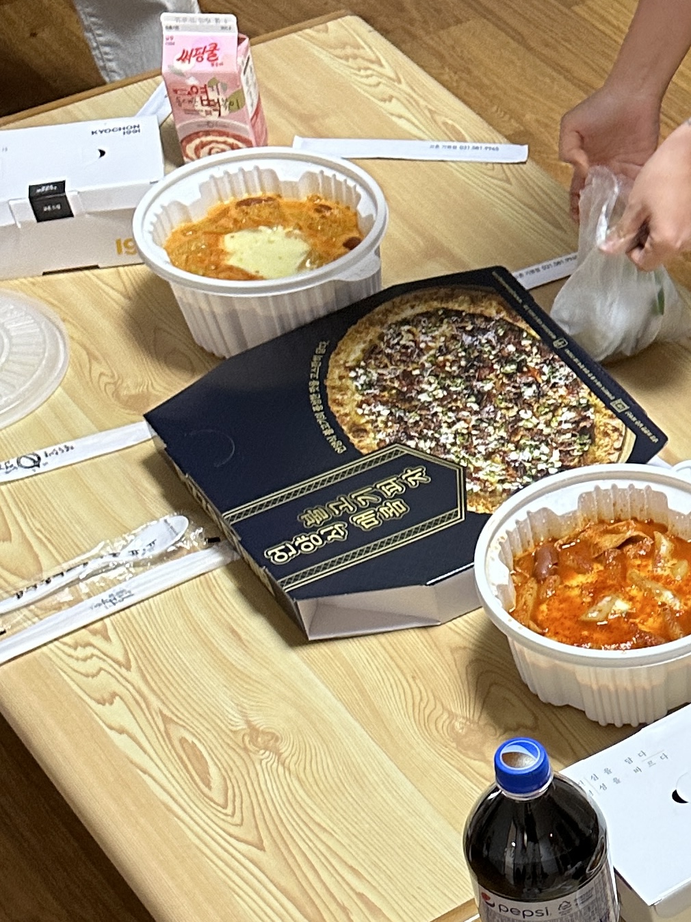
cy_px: 461
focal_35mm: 24
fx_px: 639
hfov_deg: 56.8
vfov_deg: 71.6
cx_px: 346
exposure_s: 1/60
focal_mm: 6.86
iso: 200
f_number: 1.78
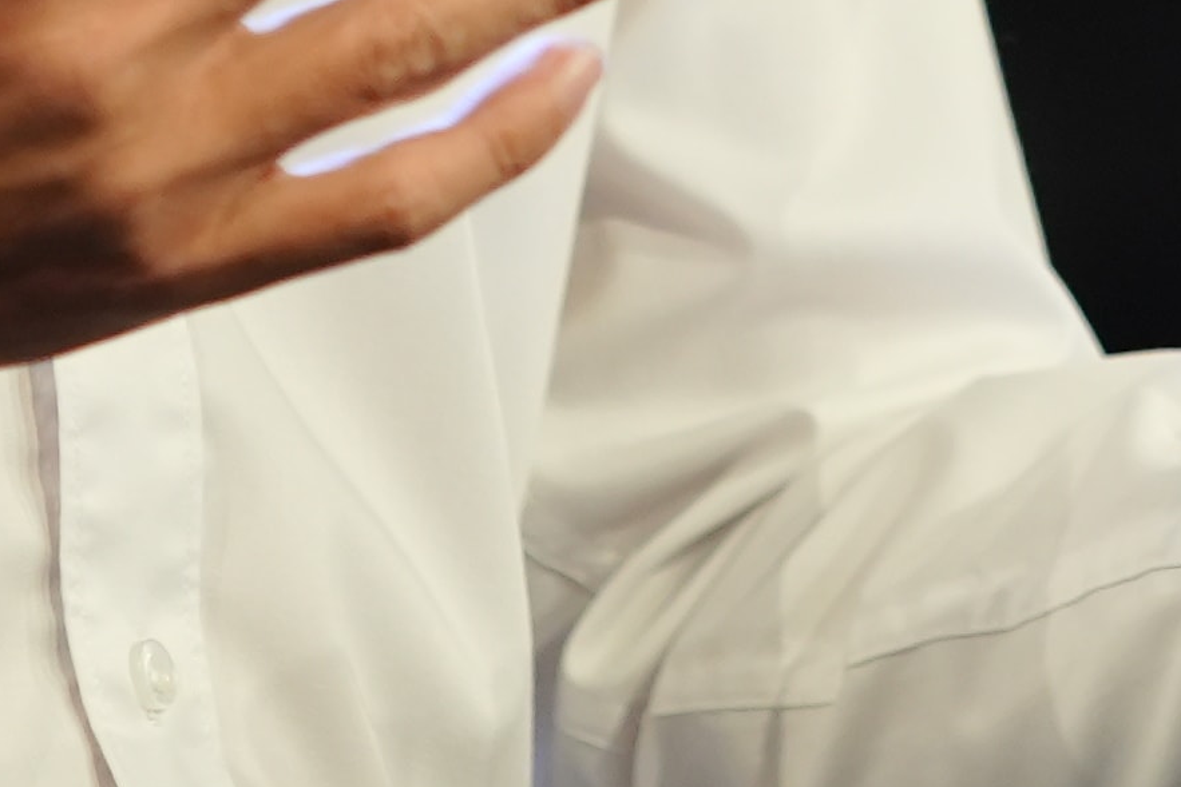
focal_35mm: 1389
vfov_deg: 1.0
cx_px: 1485
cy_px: -759
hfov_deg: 1.5
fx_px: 45571
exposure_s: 1/200
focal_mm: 175
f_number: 2.8
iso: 1000
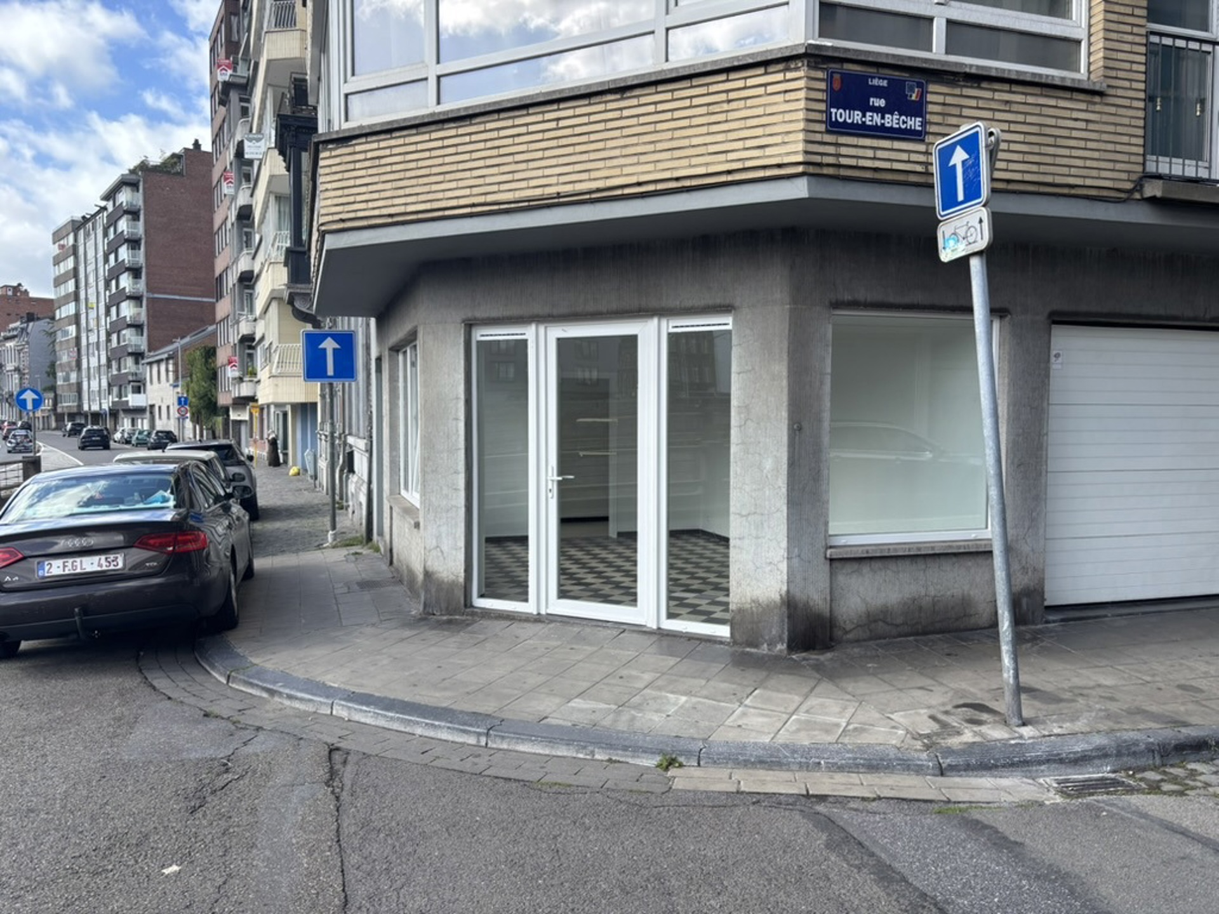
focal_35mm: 26
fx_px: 916
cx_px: 610
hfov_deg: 67.3
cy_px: 457
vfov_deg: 53.1
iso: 50
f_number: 1.6
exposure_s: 1/978
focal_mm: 5.96
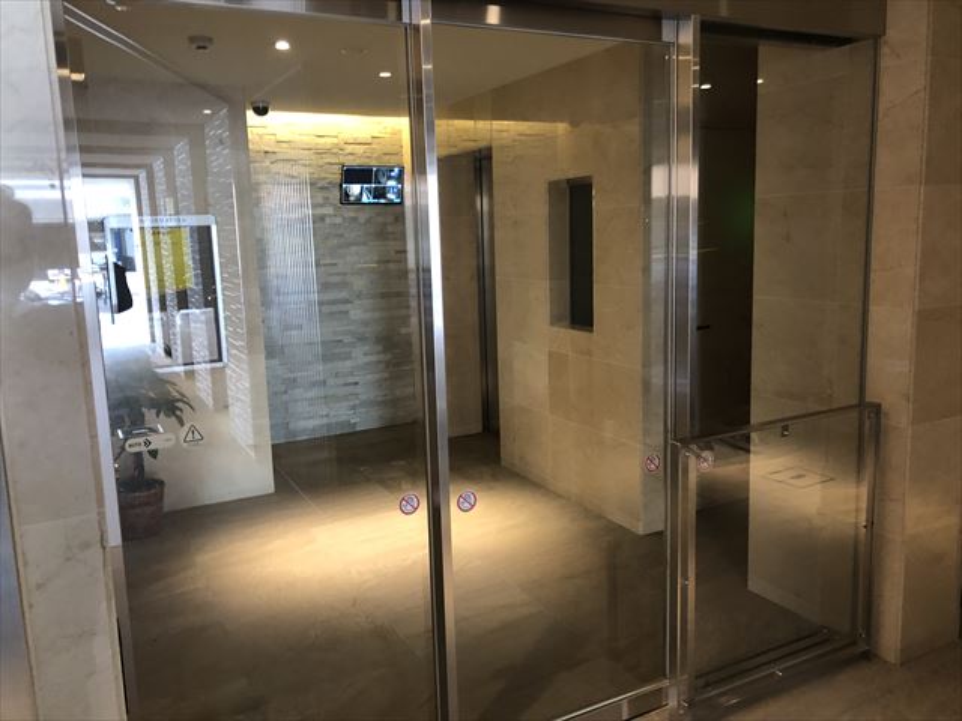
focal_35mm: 28
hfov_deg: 63.4
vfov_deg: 49.7
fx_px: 778
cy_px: 360
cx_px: 481
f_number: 1.8
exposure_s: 1/14
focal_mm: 3.99
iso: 100
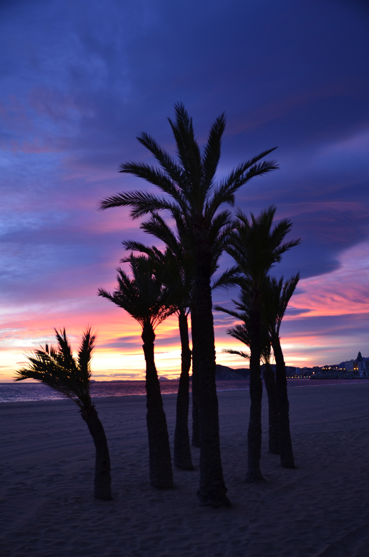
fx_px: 556
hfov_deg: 36.7
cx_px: 184
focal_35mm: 36
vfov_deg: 53.2
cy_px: 278
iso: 100
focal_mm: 24
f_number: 3
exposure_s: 1/15
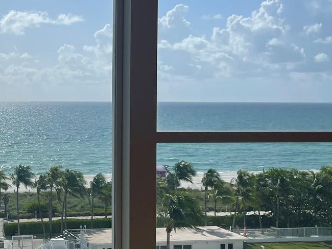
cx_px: -2
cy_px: 95
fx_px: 614
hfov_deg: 28.4
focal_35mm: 64
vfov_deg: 22.9
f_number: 1.6
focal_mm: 5.1
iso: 32
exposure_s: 1/5917
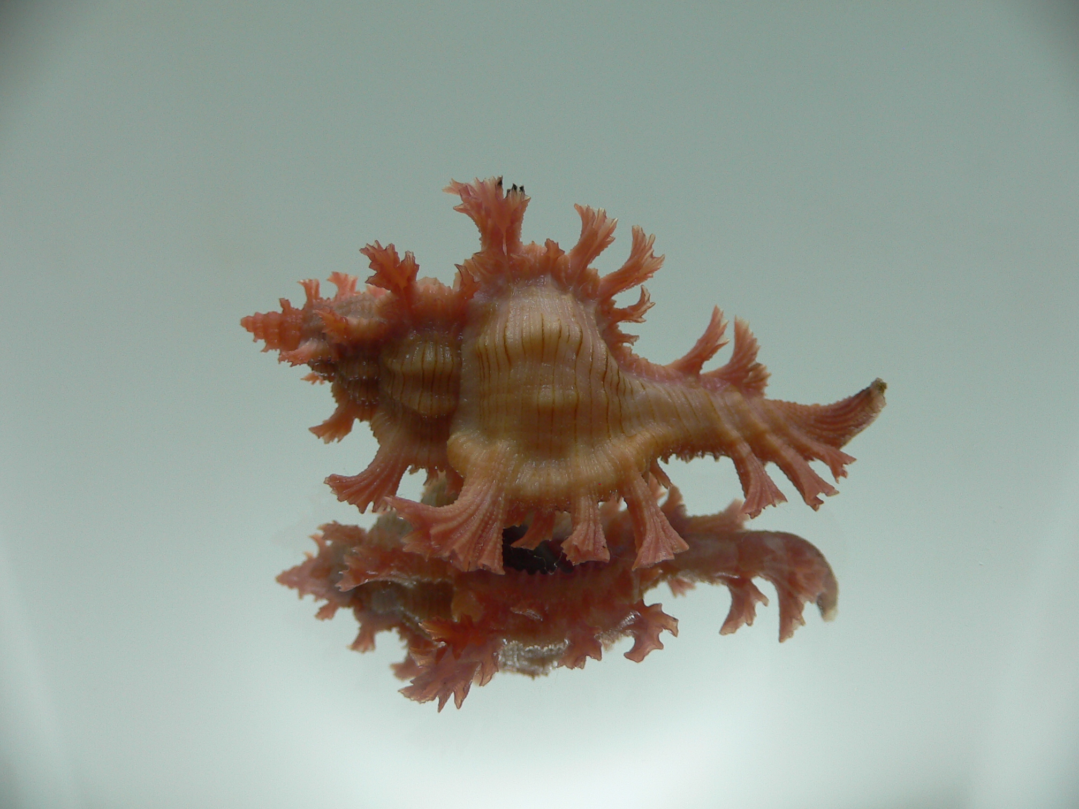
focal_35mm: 35
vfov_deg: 40.7
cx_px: 540
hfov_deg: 52.6
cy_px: 404
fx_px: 1091
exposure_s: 1/100
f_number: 2.8
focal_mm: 4.6
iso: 80
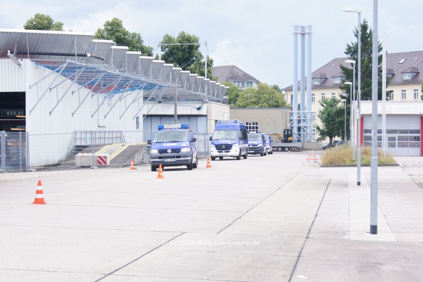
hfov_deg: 24.6
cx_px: 212
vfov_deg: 16.5
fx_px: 969
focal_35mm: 82
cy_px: 141
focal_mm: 55
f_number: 11
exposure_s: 1/100
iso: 160
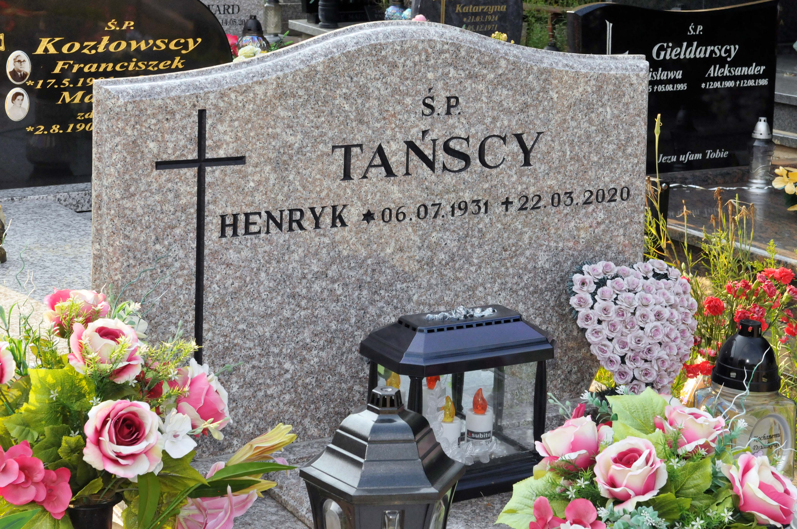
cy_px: 264
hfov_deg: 28.1
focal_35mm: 72
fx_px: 1592
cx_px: 398
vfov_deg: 18.9
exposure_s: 1/200
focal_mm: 48
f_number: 11
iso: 800
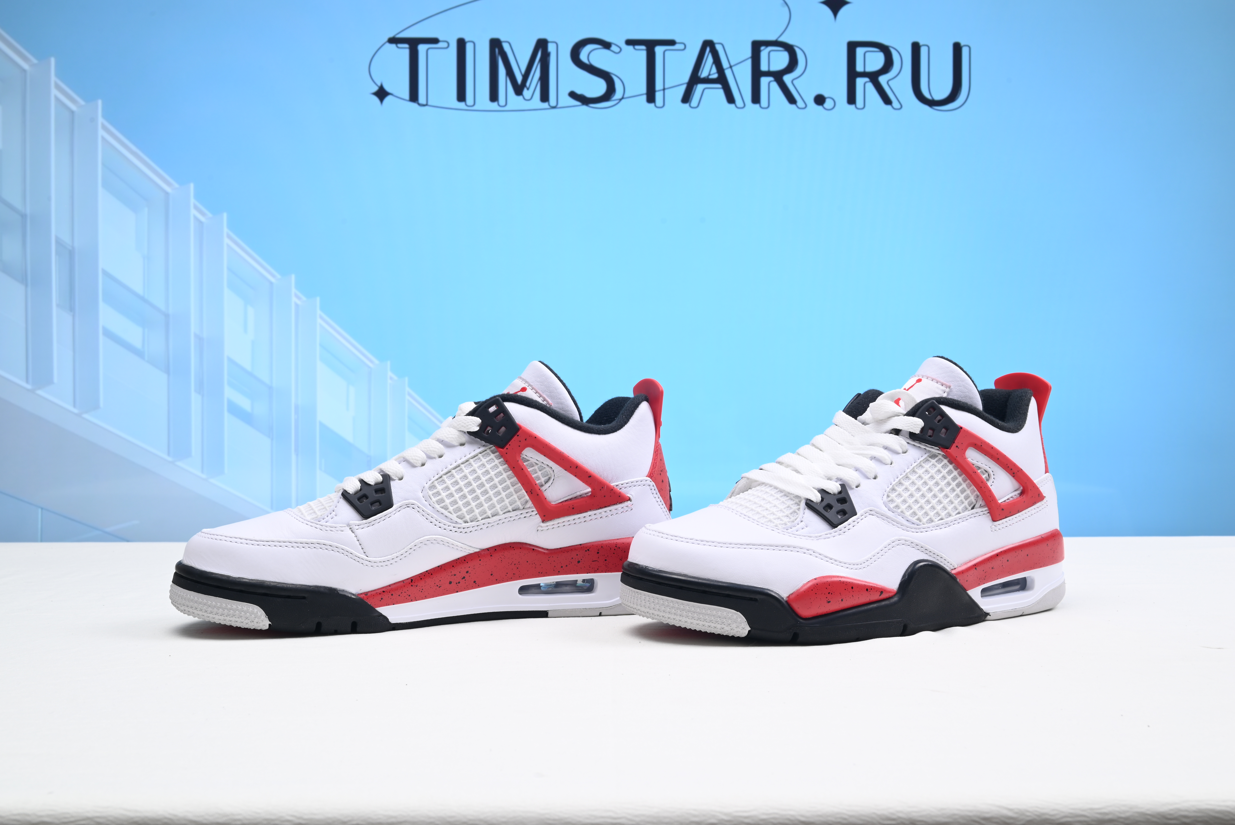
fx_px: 1235
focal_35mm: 36
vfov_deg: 36.9
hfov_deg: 53.1
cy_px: 412
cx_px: 618
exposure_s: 1/2
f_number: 16
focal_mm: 36
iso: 100
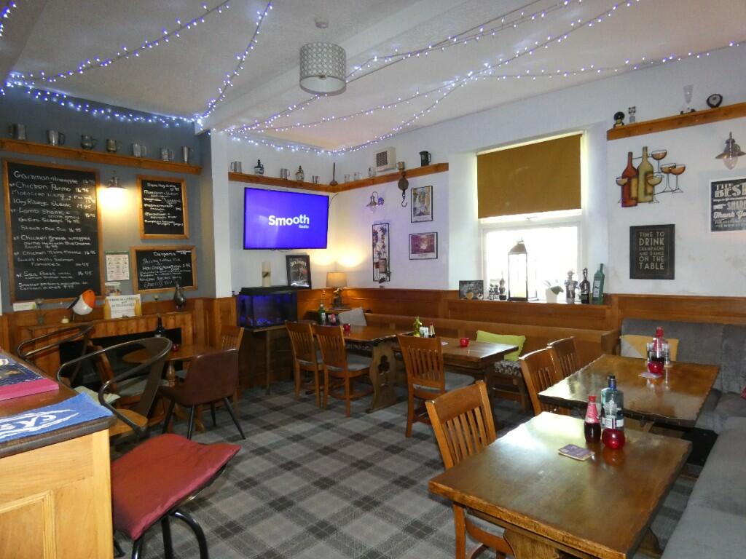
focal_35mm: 20
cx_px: 373
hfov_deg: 81.7
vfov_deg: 66.0
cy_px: 280
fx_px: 431
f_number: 2.8
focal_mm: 3.6
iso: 640
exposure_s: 1/50
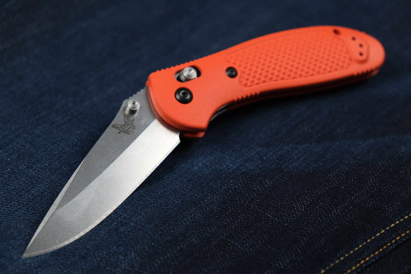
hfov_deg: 24.5
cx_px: 206
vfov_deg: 16.5
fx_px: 948
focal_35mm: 83
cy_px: 137
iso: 800
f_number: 4
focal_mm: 55
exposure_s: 1/80
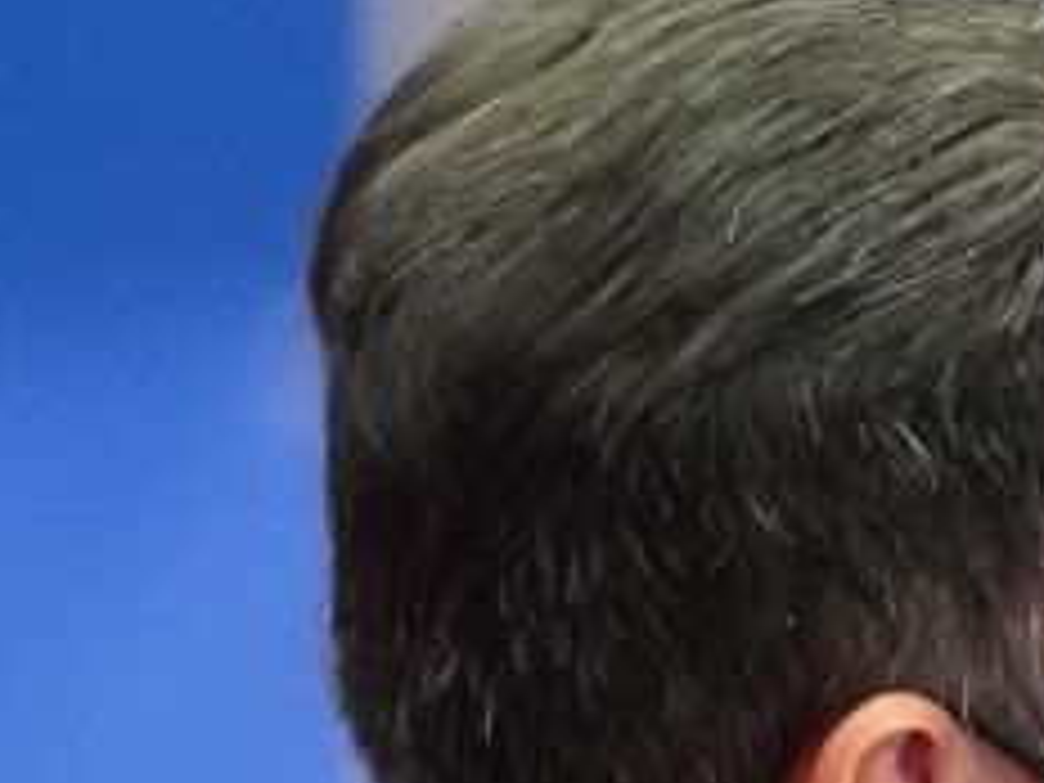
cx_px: 1706
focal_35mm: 2242
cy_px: 2079
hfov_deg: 0.9
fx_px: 67618
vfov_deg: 0.7
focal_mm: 200
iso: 4000
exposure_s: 1/500
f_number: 2.8
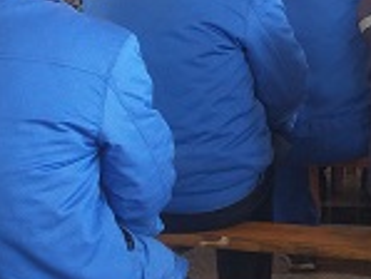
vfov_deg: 11.8
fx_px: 1309
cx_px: 548
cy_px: -105
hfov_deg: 15.0
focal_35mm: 122
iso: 100
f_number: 1.8
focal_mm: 3.95
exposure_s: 1/100
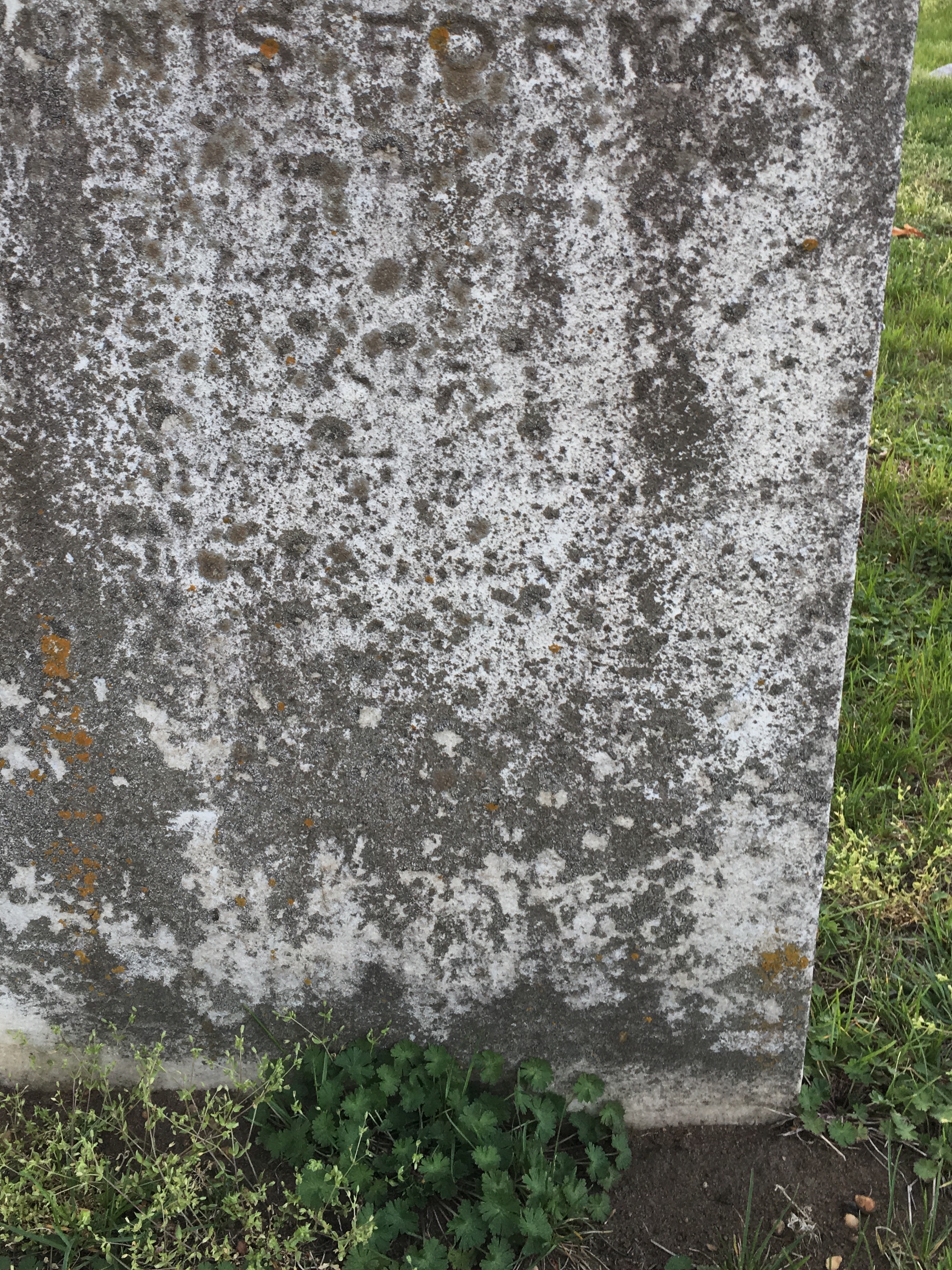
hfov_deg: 34.2
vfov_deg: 43.9
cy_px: 390
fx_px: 1540
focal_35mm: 42
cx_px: 375
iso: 32
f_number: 2.2
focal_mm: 4.15
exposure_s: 1/60
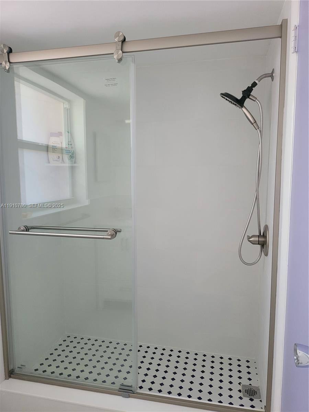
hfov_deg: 53.1
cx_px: 154
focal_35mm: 26
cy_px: 206
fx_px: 309
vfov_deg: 67.3
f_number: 1.8
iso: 320
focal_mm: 5
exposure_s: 1/40
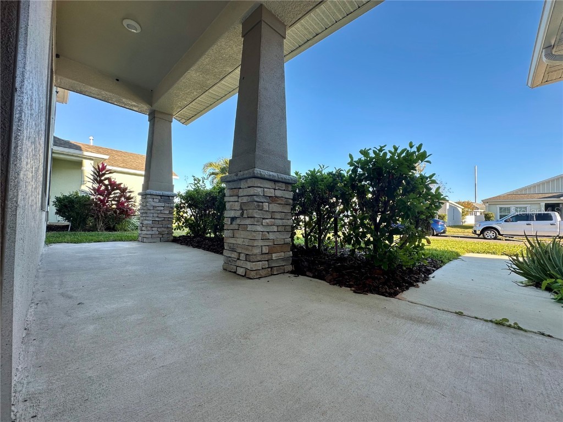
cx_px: 282
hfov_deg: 102.1
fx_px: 228
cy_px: 211
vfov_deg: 85.7
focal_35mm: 14
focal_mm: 2.22
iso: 40
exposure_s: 1/236
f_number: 2.2
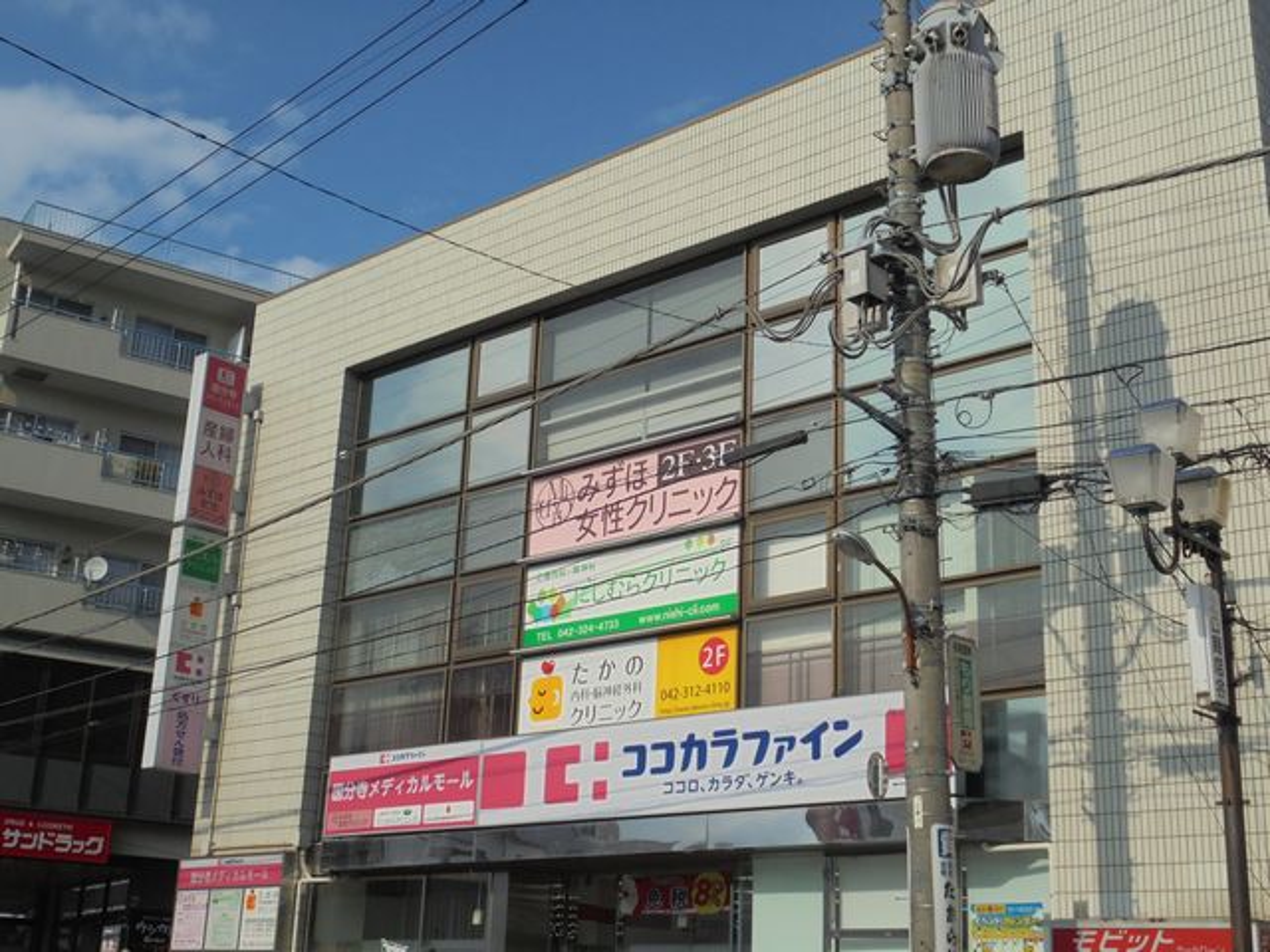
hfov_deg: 43.9
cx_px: 635
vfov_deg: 33.6
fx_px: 1578
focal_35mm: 43
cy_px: 476
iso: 100
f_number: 14.1
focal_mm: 7.8
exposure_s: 1/125
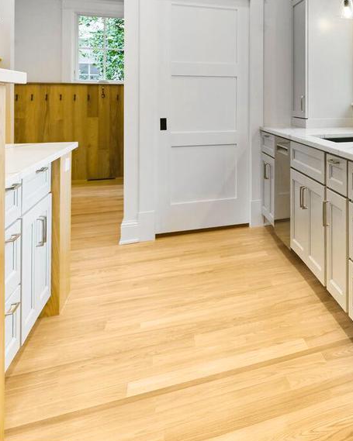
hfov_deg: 28.4
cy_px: 111
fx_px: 496
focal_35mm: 38
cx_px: 507
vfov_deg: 46.3
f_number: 9
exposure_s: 1/13
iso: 200
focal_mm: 16
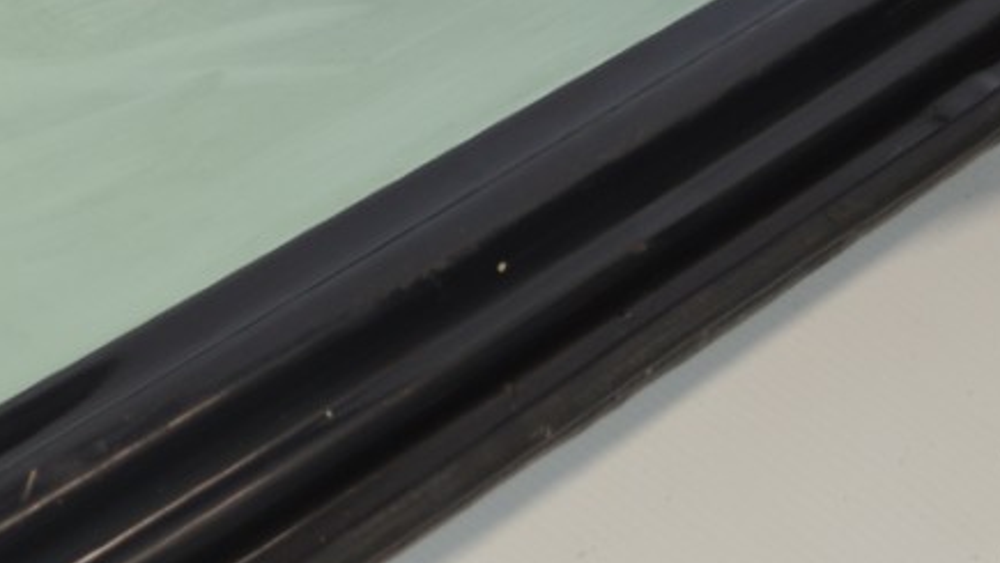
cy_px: -44
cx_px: -83
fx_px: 2440
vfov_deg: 12.9
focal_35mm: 92
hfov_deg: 22.0
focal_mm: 22
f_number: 4.5
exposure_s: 1/80
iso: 400
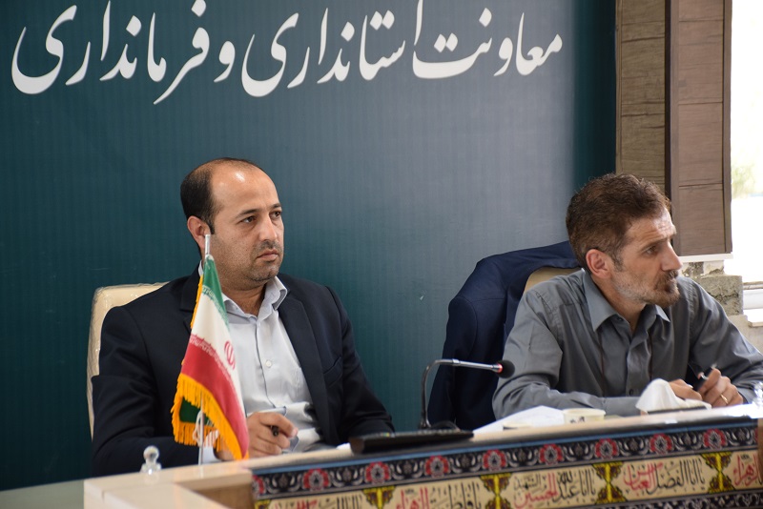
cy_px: 254
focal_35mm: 105
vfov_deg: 13.1
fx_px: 2226
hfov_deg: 19.4
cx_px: 382
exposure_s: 1/60
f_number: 5
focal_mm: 70
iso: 720
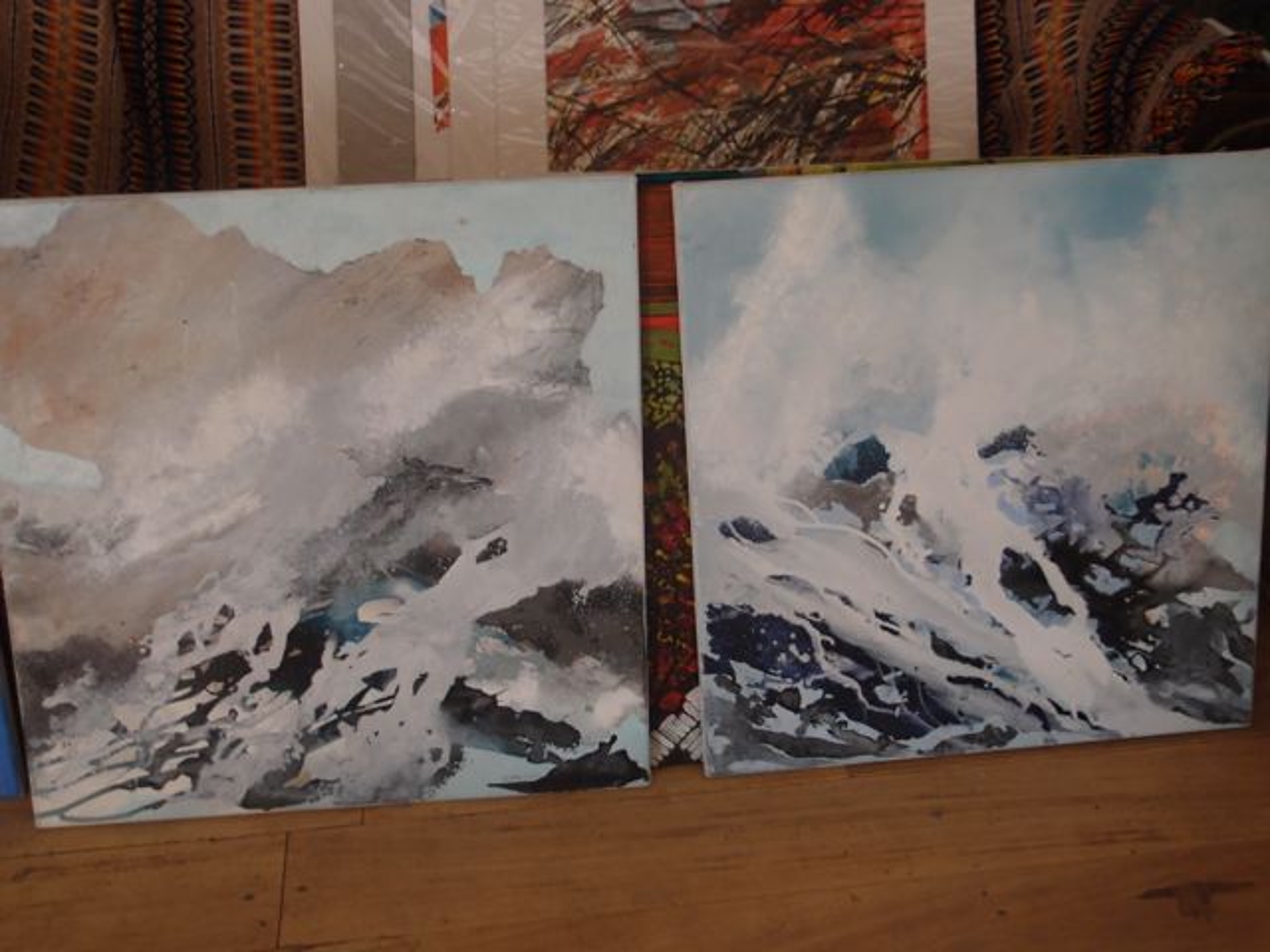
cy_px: 476
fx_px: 1394
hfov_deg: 49.0
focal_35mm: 38
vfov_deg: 37.7
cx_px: 635
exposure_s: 1/40
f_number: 2
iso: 200
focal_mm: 8.16
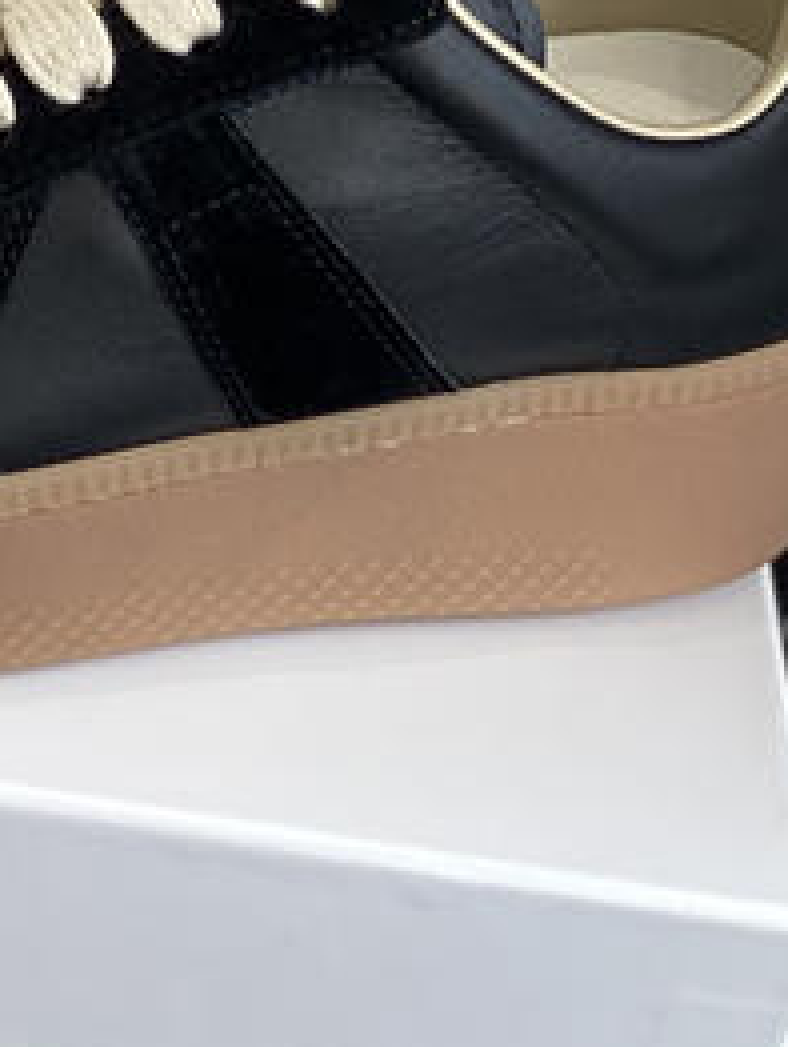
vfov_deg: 11.3
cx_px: -336
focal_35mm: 172
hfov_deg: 8.5
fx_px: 5212
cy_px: -200
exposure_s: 1/122
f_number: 2
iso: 25
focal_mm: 6
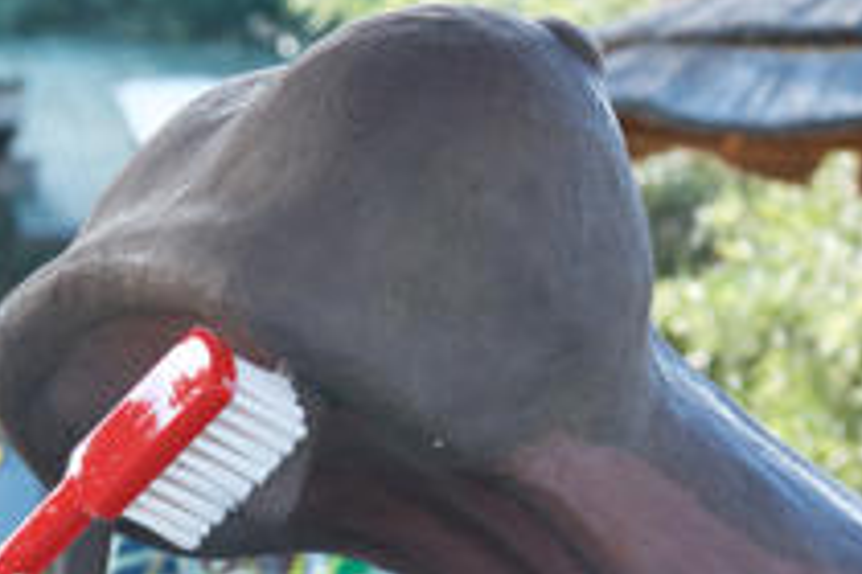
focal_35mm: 334
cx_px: 213
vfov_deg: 4.1
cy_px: 726
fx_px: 7997
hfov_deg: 6.2
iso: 1250
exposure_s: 1/400
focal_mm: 130
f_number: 4.5
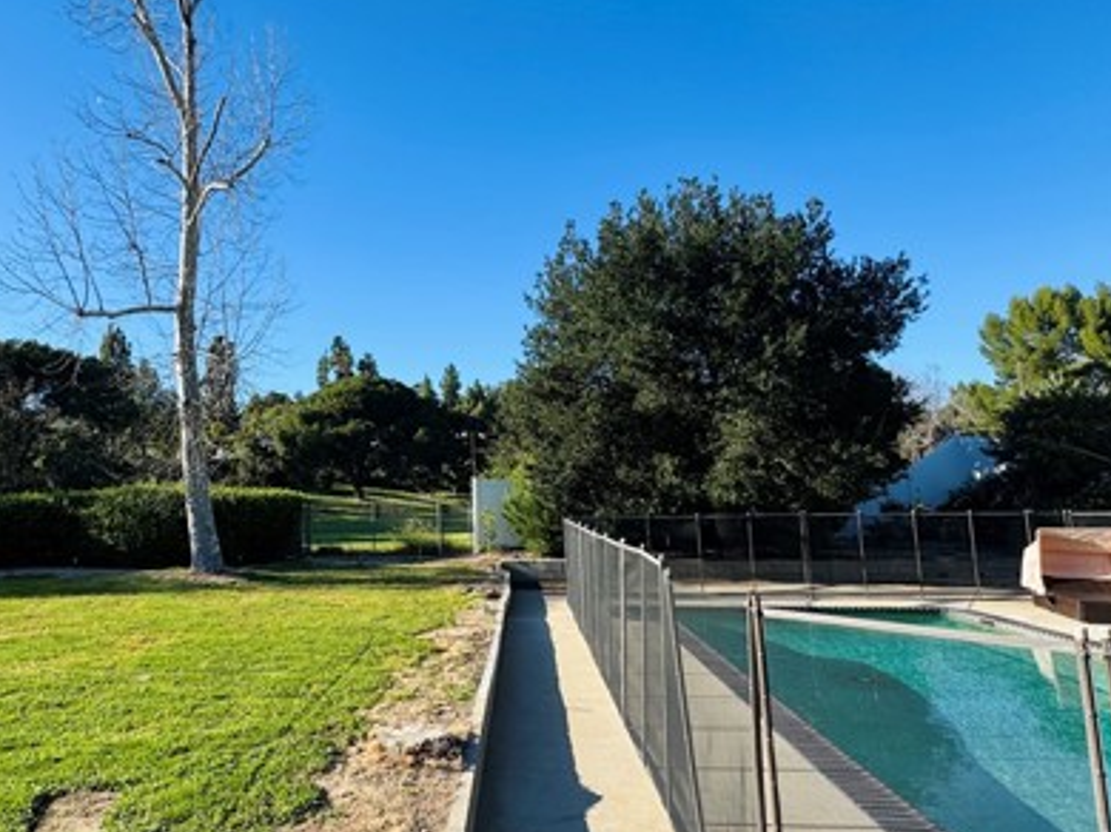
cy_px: 390
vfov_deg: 58.8
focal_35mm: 23
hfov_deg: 72.4
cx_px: 402
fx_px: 738
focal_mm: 2.22
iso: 50
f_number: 2.2
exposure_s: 1/944
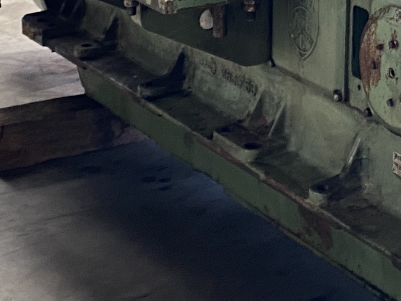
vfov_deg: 12.6
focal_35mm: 113
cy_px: -112
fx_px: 1309
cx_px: 457
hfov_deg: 16.8
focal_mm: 4.25
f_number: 1.8
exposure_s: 1/61
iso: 125
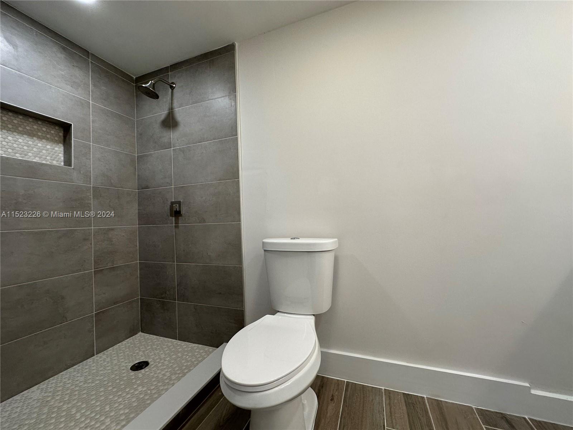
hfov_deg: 102.1
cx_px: 286
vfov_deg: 85.7
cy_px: 215
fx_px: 232
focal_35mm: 14
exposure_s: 1/120
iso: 125
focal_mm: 2.22
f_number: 2.2
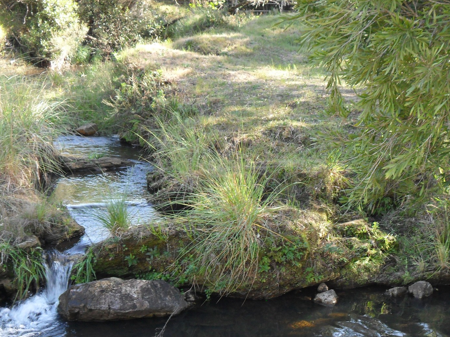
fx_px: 1066
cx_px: 287
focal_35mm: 82
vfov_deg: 17.9
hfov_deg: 23.8
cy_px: 249
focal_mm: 9.9
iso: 80
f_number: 3.9
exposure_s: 1/45
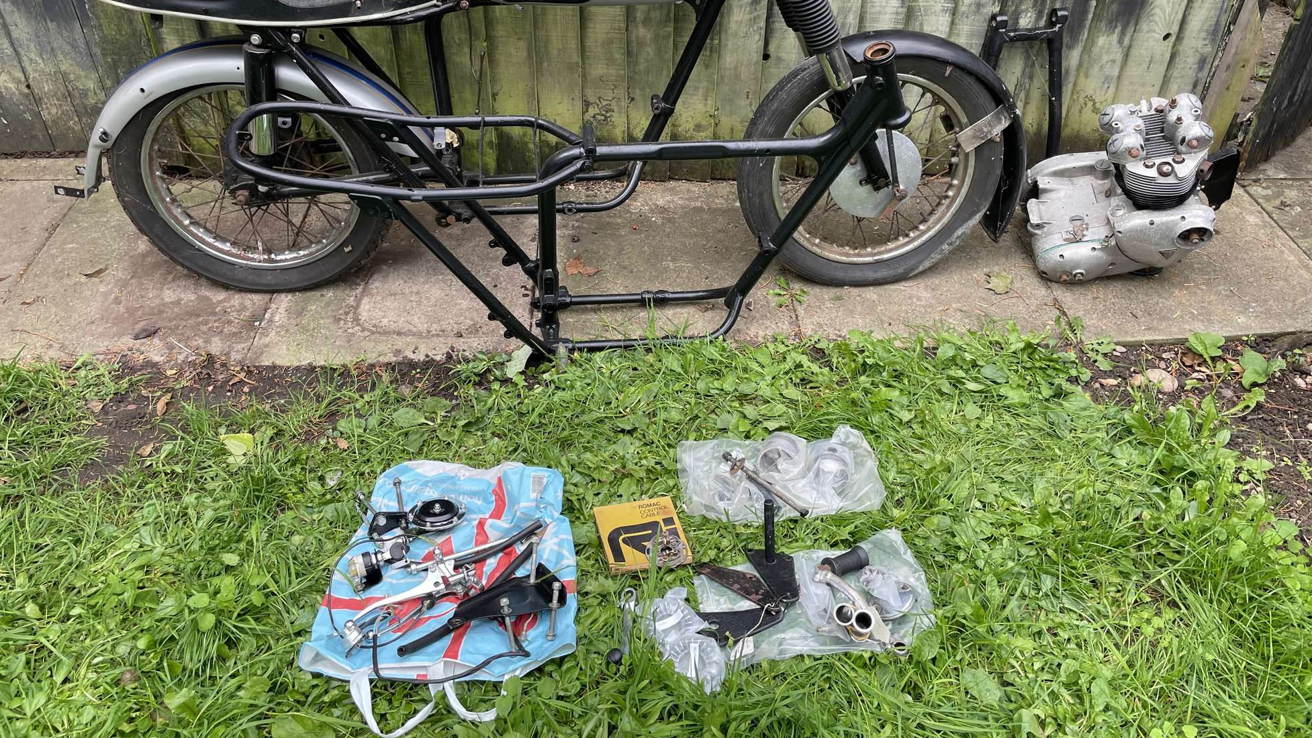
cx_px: 653
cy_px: 238
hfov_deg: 66.1
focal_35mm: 29
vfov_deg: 39.6
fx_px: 1009
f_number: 1.6
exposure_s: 1/179
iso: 32
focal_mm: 4.2
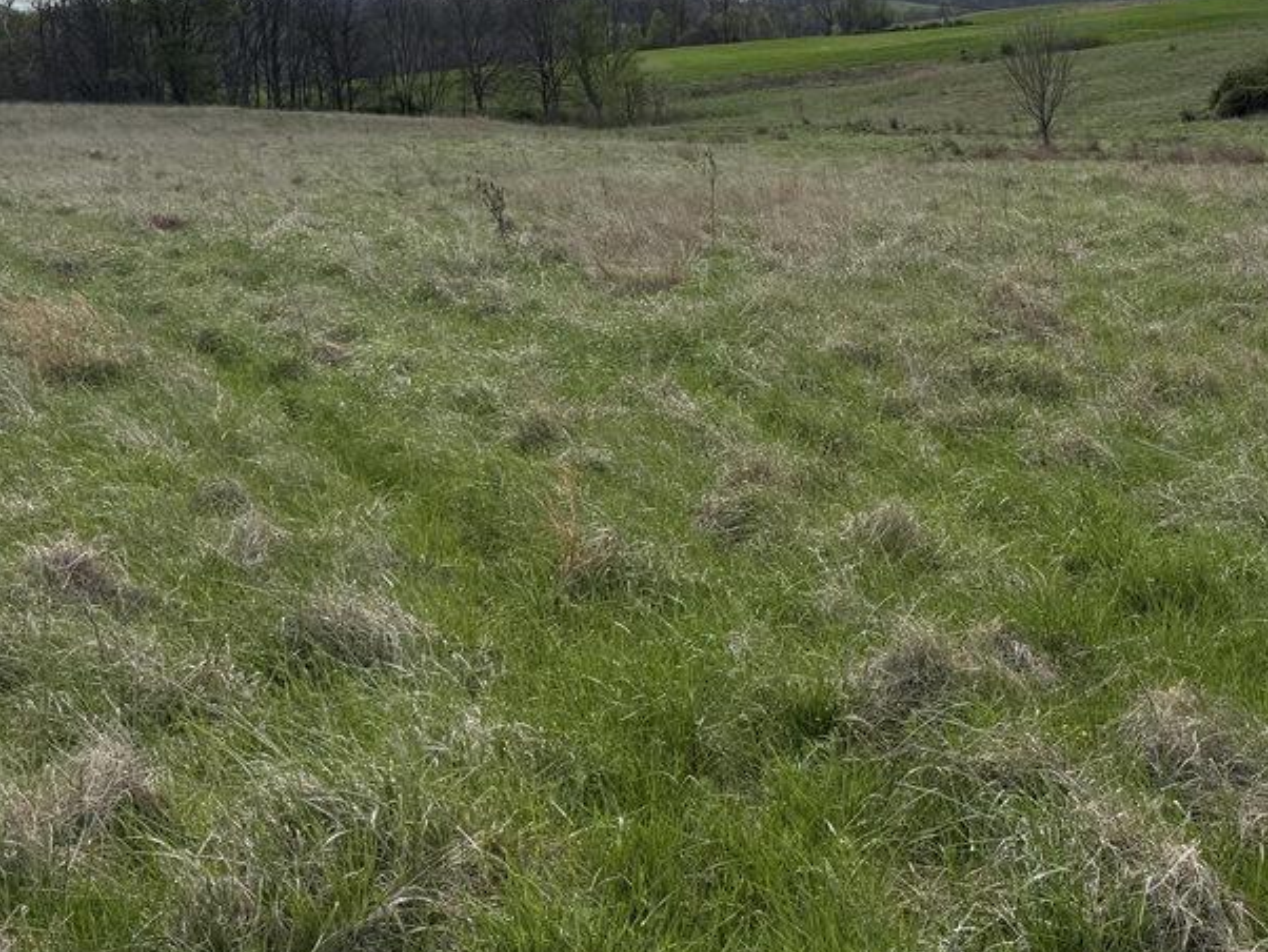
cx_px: 939
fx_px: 1869
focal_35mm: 51
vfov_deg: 28.0
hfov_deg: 36.7
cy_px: 205
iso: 80
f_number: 1.78
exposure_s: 1/12346
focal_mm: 6.76
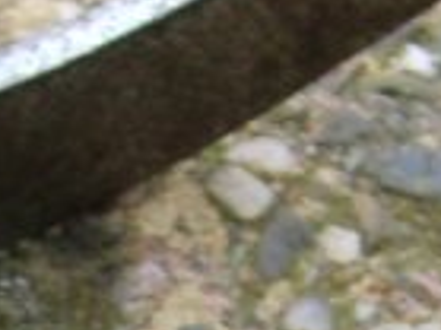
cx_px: -152
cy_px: 882
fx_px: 3284
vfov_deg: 5.5
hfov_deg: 7.6
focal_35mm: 258
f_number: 2.8
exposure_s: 1/90
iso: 50
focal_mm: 5.8
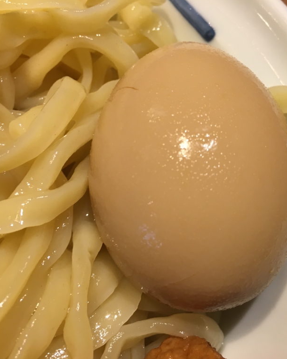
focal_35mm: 38
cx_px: 186
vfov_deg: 47.9
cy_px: 180
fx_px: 404
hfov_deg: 38.8
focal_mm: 4.15
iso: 50
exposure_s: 1/30
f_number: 2.2
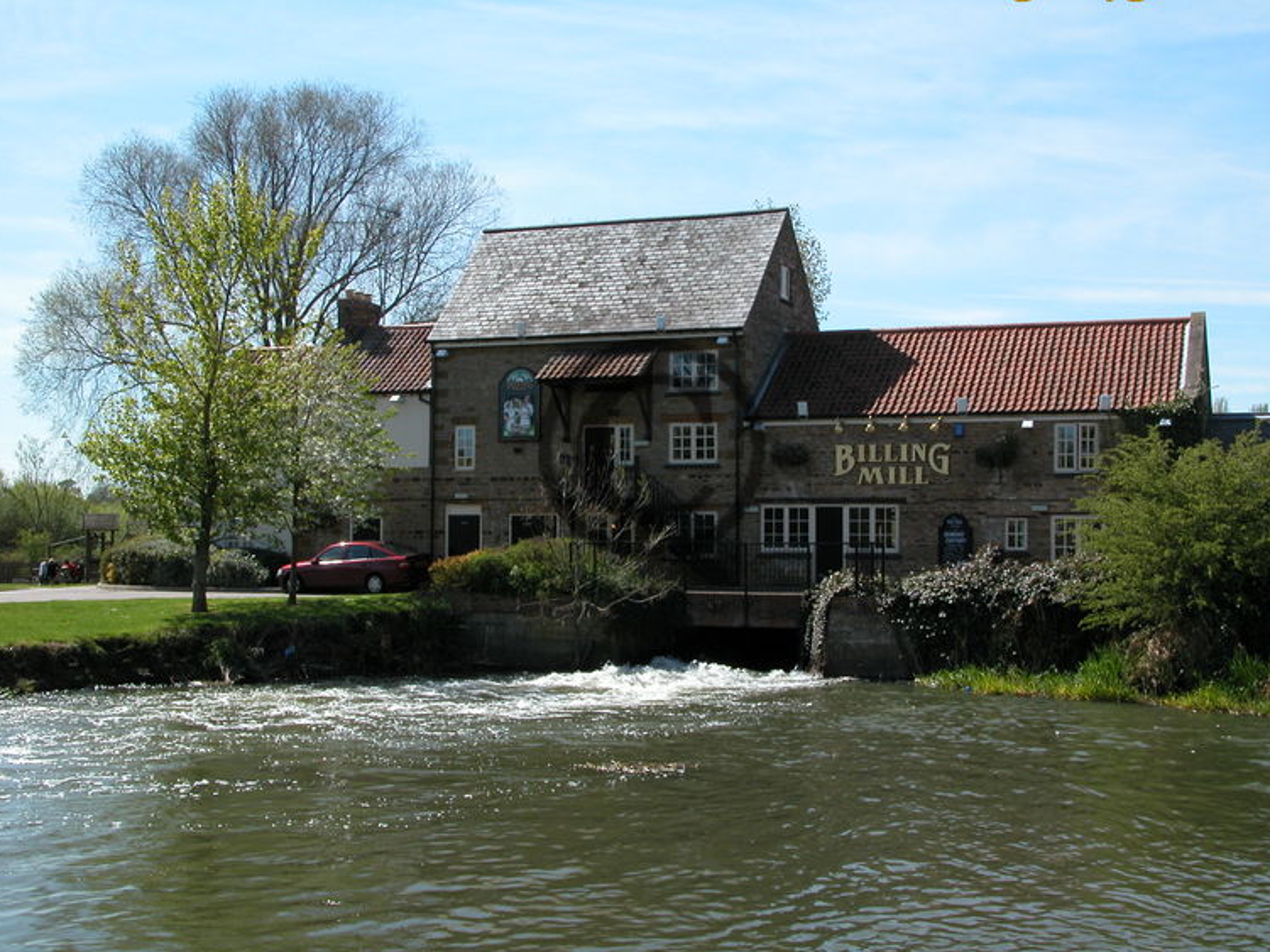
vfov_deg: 29.7
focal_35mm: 49
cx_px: 651
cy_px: 450
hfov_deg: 38.9
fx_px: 1797
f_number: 6.7
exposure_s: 1/275
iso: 100
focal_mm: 11.6
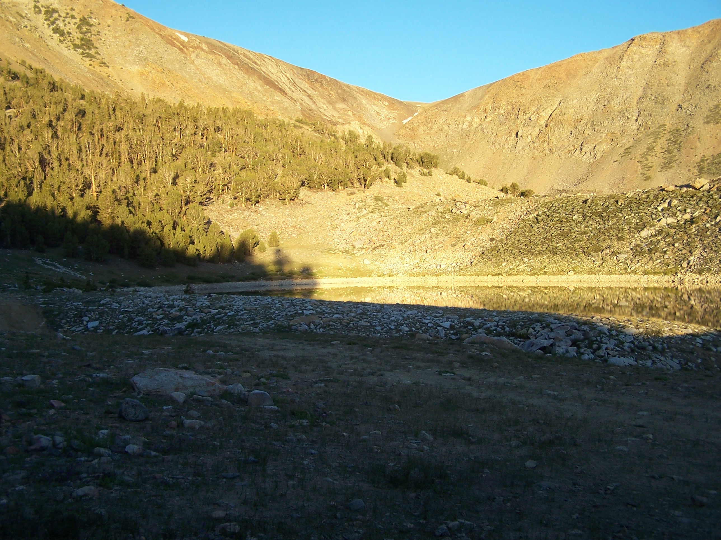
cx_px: 360
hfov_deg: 49.0
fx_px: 791
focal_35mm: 38
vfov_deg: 37.7
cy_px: 270
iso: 80
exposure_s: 1/250
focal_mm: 6.3
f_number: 2.8
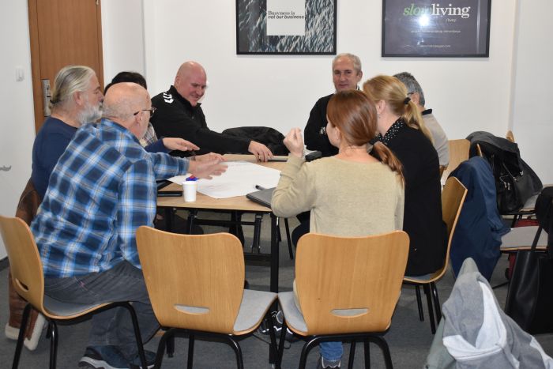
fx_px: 714
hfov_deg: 42.3
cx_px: 276
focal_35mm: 46
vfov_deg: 29.0
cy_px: 184
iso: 1400
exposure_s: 1/60
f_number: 4.2
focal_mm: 31
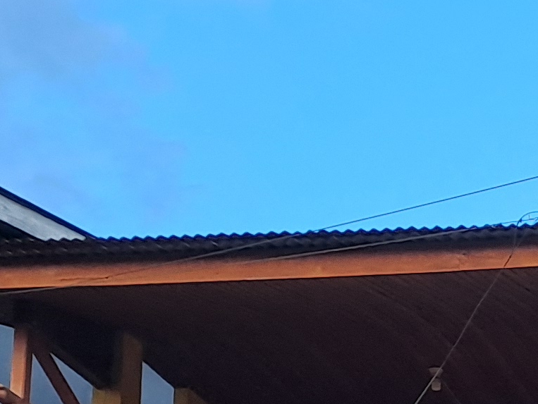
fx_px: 2037
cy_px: 838
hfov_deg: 14.2
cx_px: 766
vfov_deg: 10.3
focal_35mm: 131
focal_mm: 4.65
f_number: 1.8
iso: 40
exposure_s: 1/100
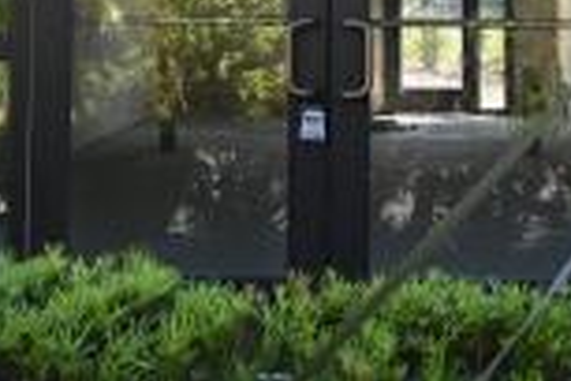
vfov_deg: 11.5
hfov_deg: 17.8
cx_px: 317
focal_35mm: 115
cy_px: -176
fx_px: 1824
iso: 280
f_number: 4.5
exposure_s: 1/250
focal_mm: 26
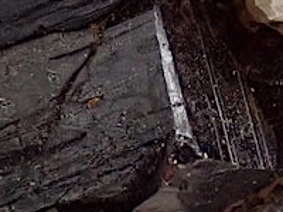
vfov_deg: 4.7
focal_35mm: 313
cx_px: 311
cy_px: -55
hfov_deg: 6.3
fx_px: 2559
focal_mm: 9.01
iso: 500
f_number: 3.2
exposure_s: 1/50
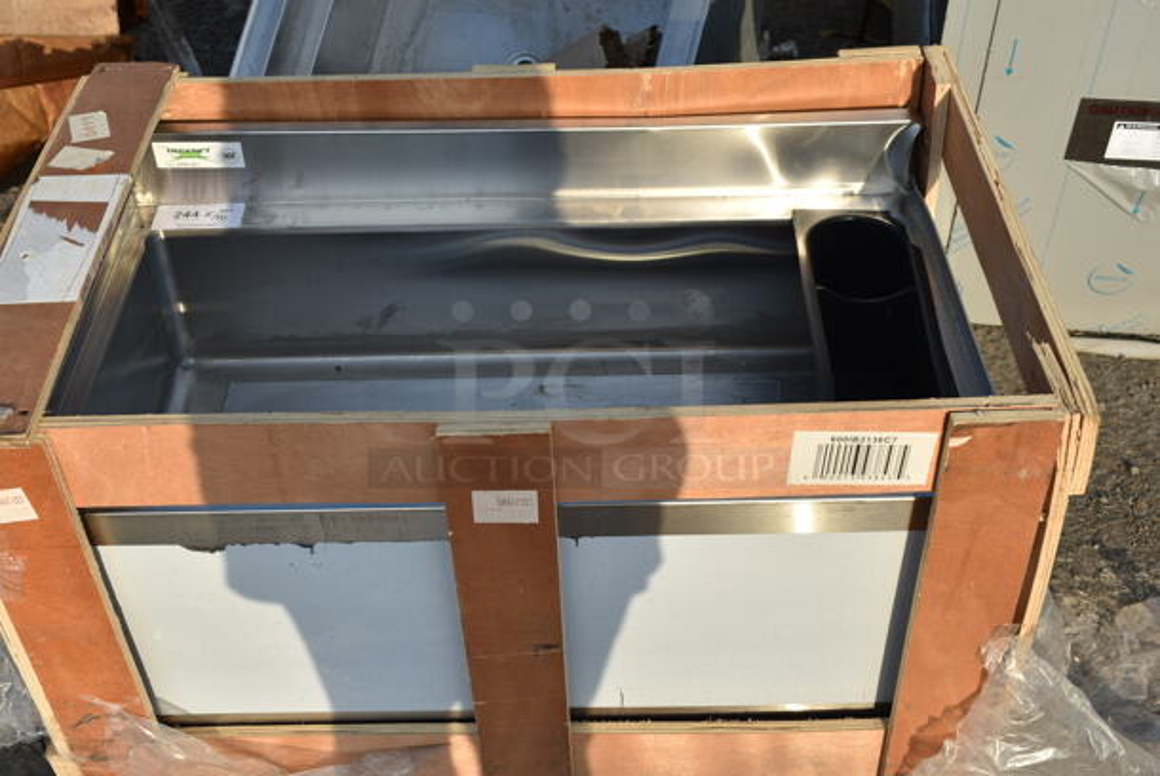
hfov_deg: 44.9
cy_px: 388
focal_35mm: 44
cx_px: 580
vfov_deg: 30.9
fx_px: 1403
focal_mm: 29
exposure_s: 1/250
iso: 100
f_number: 8
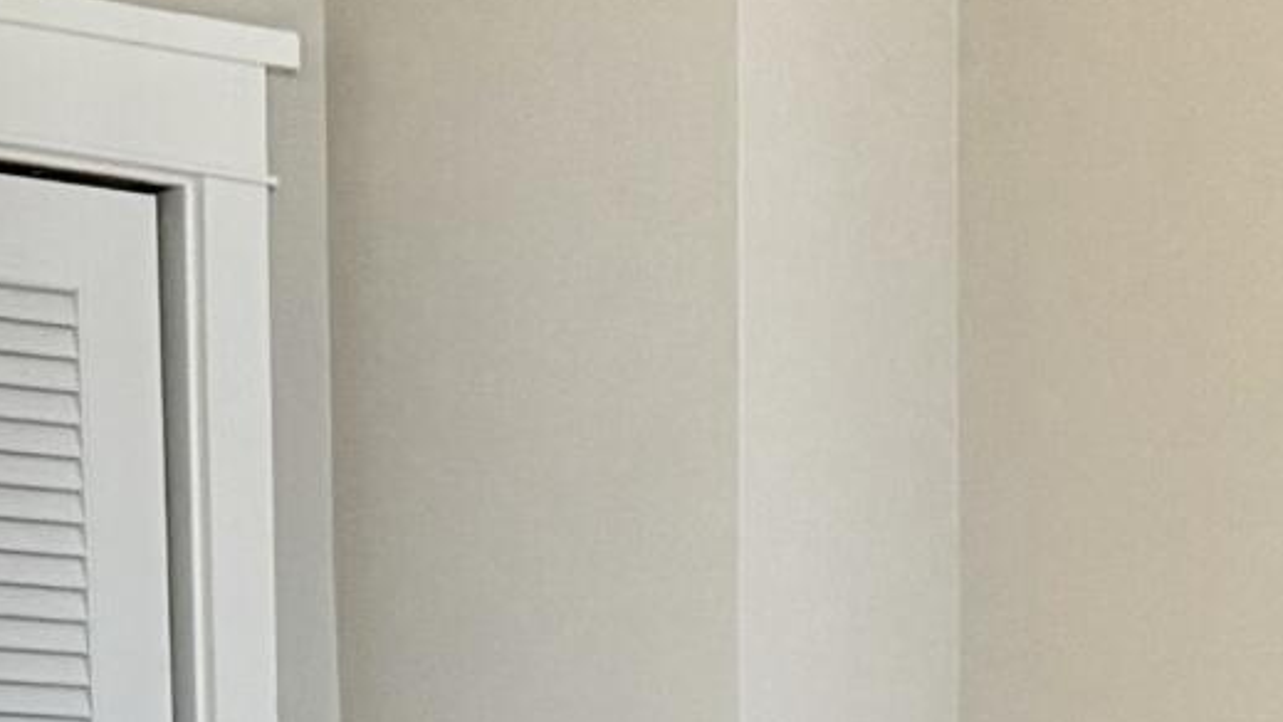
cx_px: 1098
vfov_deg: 7.4
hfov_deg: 14.1
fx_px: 5137
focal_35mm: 151
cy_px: 1894
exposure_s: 1/120
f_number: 1.78
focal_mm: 6.76
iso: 320
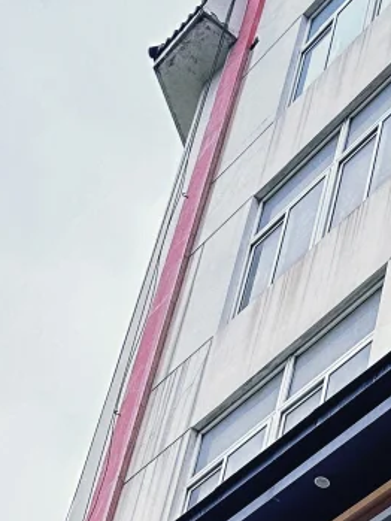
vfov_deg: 17.5
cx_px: 624
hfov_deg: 13.8
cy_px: 812
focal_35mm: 99
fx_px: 1490
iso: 64
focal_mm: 6.86
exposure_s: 1/183
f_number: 1.78
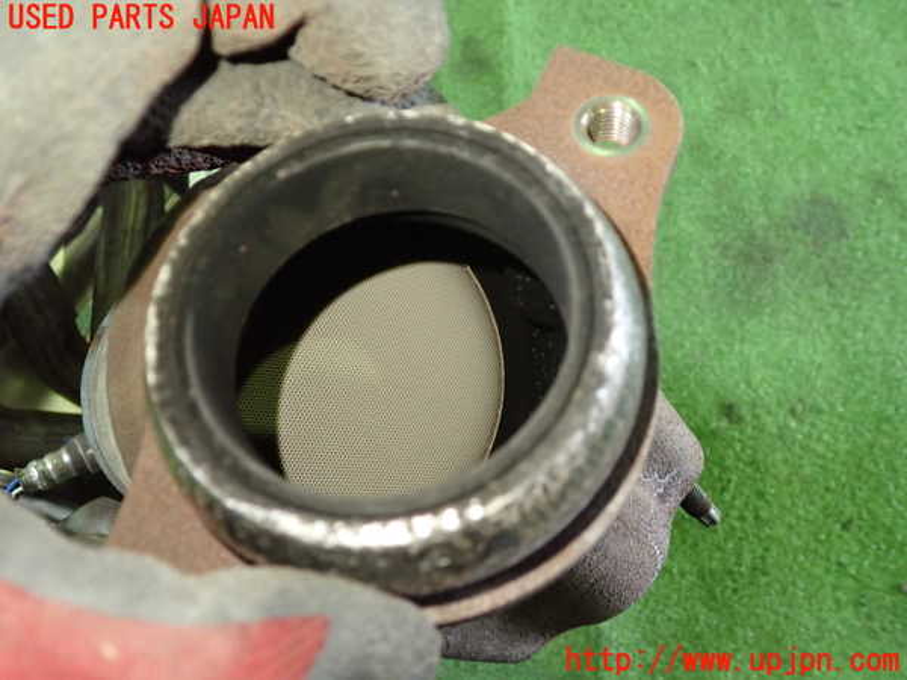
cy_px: 340
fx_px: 786
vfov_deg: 46.8
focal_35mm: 30
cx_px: 454
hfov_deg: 60.0
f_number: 2.3
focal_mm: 5.4
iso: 640
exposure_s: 1/30
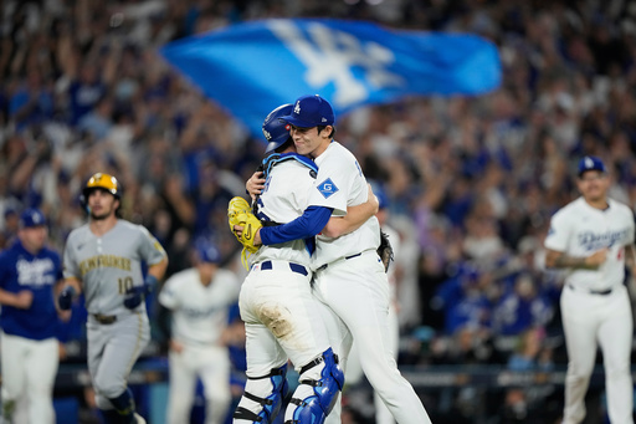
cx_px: 318
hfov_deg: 5.2
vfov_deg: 3.4
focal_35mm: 400
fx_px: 7064
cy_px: 212
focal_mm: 400
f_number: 2.8
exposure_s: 1/3200
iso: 4000
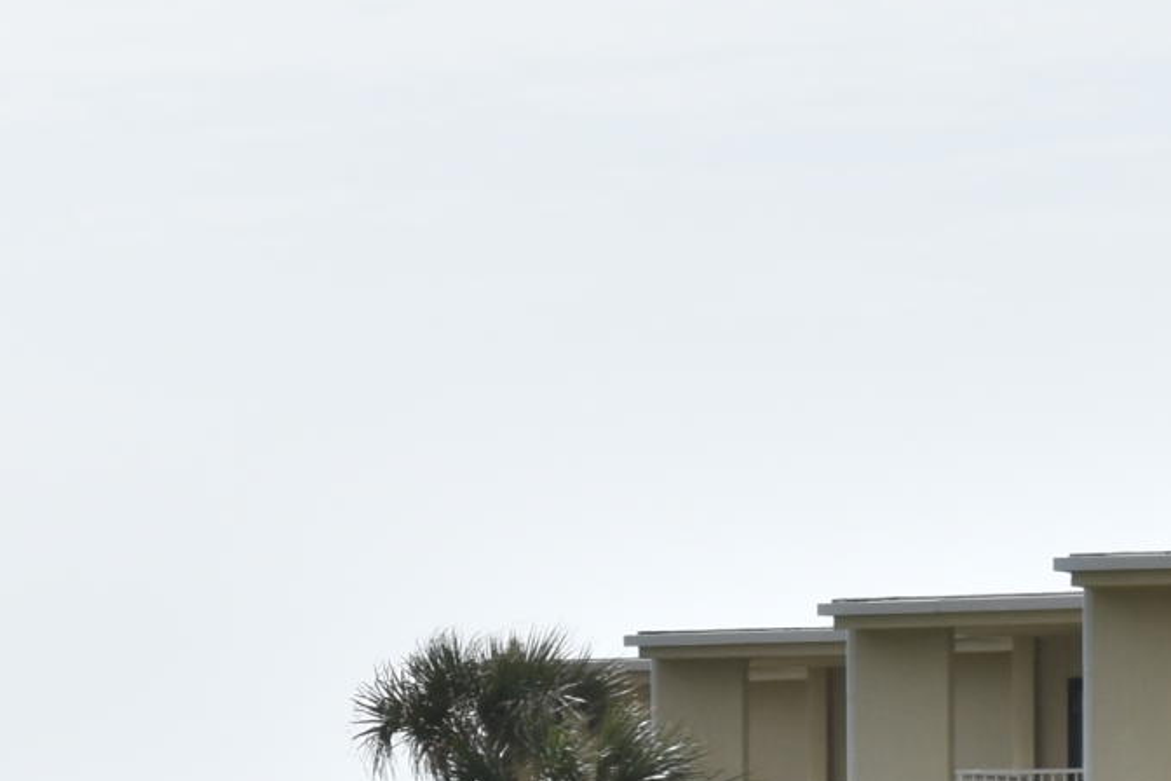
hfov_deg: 5.8
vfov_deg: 3.9
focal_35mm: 348
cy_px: 1125
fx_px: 11319
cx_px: -958
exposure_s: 1/640
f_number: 13
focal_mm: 52
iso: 200
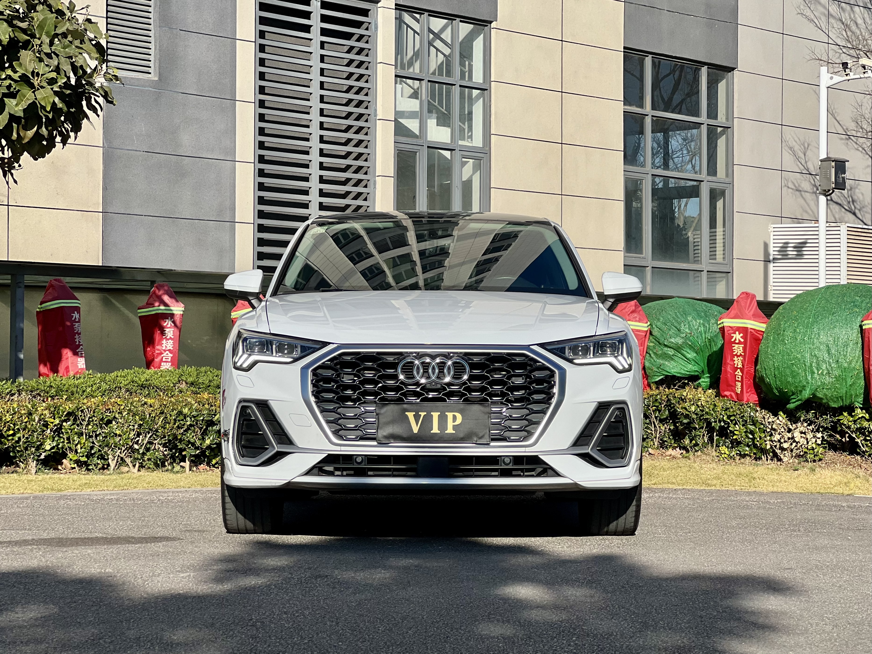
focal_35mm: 77
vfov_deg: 19.1
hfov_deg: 25.3
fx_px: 1940
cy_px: 327
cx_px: 436
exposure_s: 1/1024
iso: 32
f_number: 2.8
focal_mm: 9
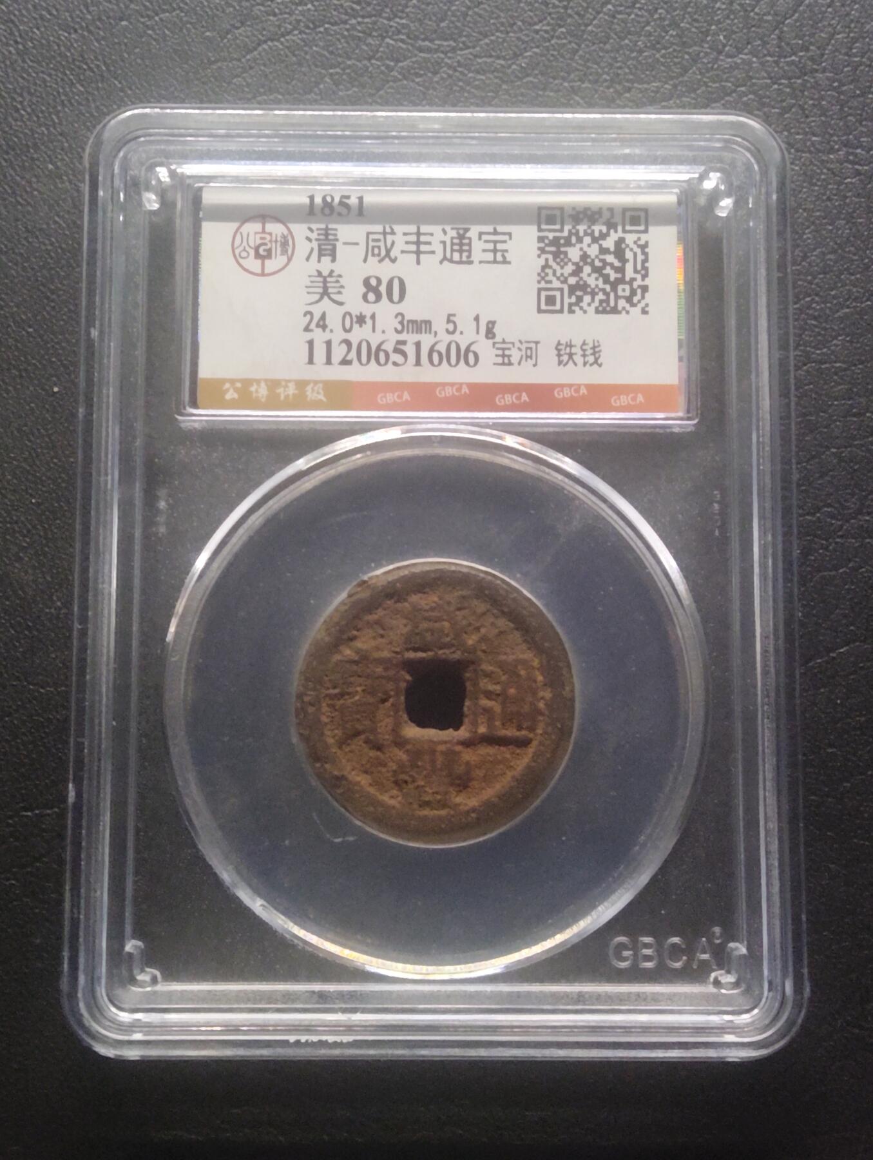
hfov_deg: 29.2
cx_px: 436
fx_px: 1677
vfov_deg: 38.1
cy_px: 580
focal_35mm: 50
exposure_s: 1/50
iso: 640
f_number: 2.2
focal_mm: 3.42
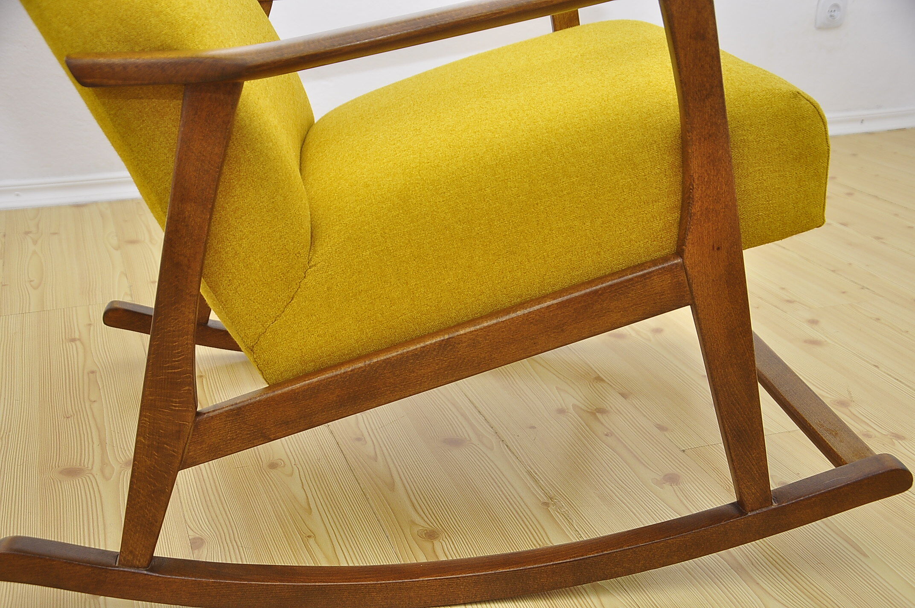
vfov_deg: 31.8
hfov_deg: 46.4
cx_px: 458
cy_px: 304
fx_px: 1066
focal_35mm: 42
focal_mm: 28
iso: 280
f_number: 4
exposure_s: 1/160
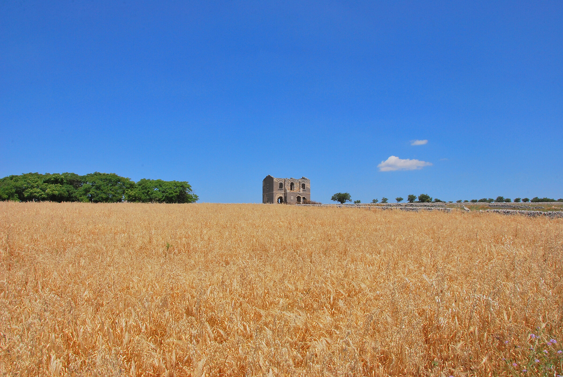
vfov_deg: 48.1
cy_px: 188
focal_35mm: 27
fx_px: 423
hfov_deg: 67.3
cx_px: 282
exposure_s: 1/100
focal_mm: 18
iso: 180
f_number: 22
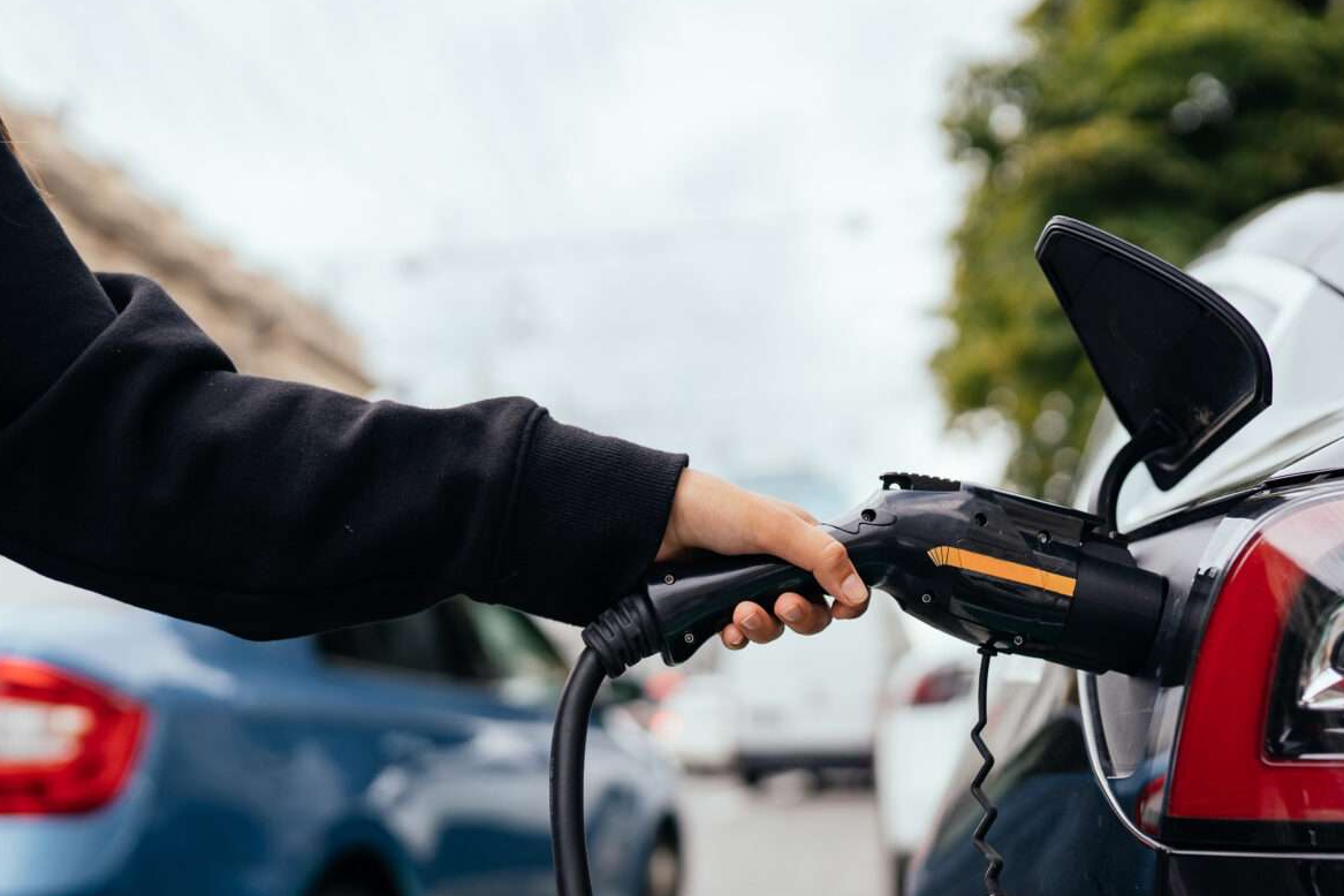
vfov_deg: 28.0
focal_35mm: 48
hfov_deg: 40.9
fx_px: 1792
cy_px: 564
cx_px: 822
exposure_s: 1/1600
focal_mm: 35
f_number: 2.2
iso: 250
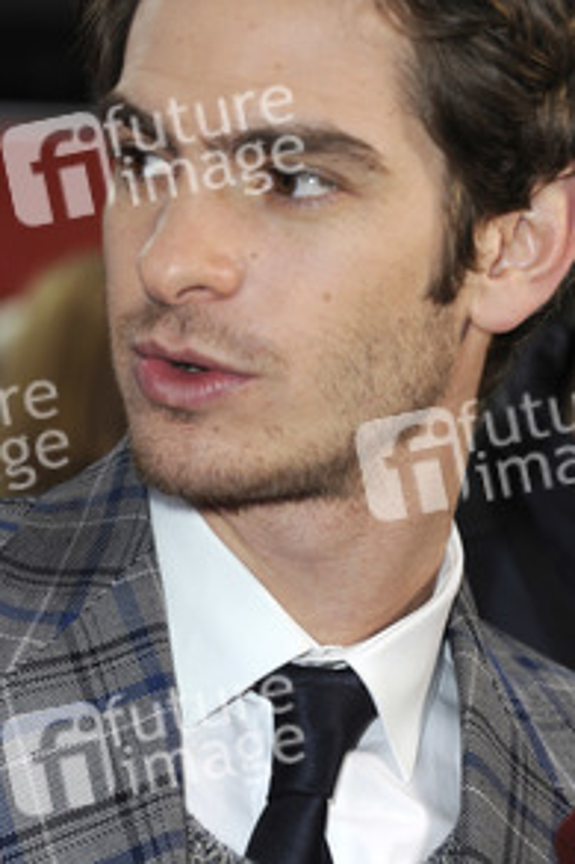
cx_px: 240
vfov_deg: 13.4
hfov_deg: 9.0
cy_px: 304
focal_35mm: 153
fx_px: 3670
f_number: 5.6
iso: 640
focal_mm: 112
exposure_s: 1/160
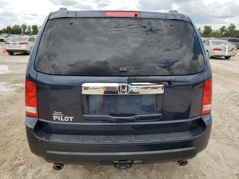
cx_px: 120
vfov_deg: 53.1
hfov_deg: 67.3
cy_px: 90
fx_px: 180
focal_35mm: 26
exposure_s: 1/2000
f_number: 1.5
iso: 50
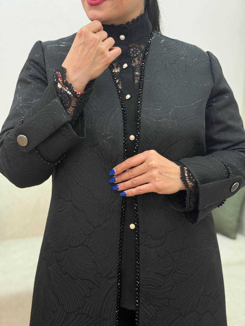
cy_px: 163
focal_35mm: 48
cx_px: 122
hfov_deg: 30.3
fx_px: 453
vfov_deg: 39.7
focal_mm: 6.76
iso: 64
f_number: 1.78
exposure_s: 1/205
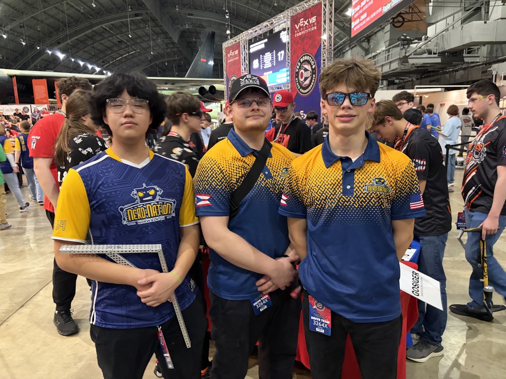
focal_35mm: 26
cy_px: 190
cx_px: 253
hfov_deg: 67.3
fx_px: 380
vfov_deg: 53.1
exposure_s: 1/30
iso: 800
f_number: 1.6
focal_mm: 5.96
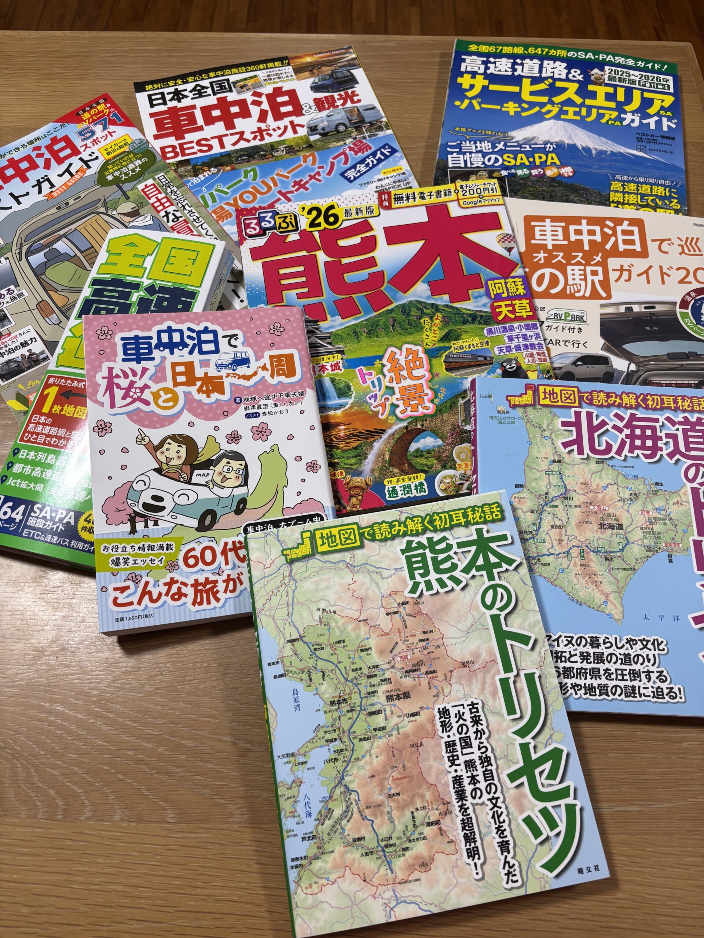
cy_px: 469
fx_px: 705
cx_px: 352
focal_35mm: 26
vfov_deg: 67.3
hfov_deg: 53.1
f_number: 1.6
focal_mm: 5.96
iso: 100
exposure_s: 1/120
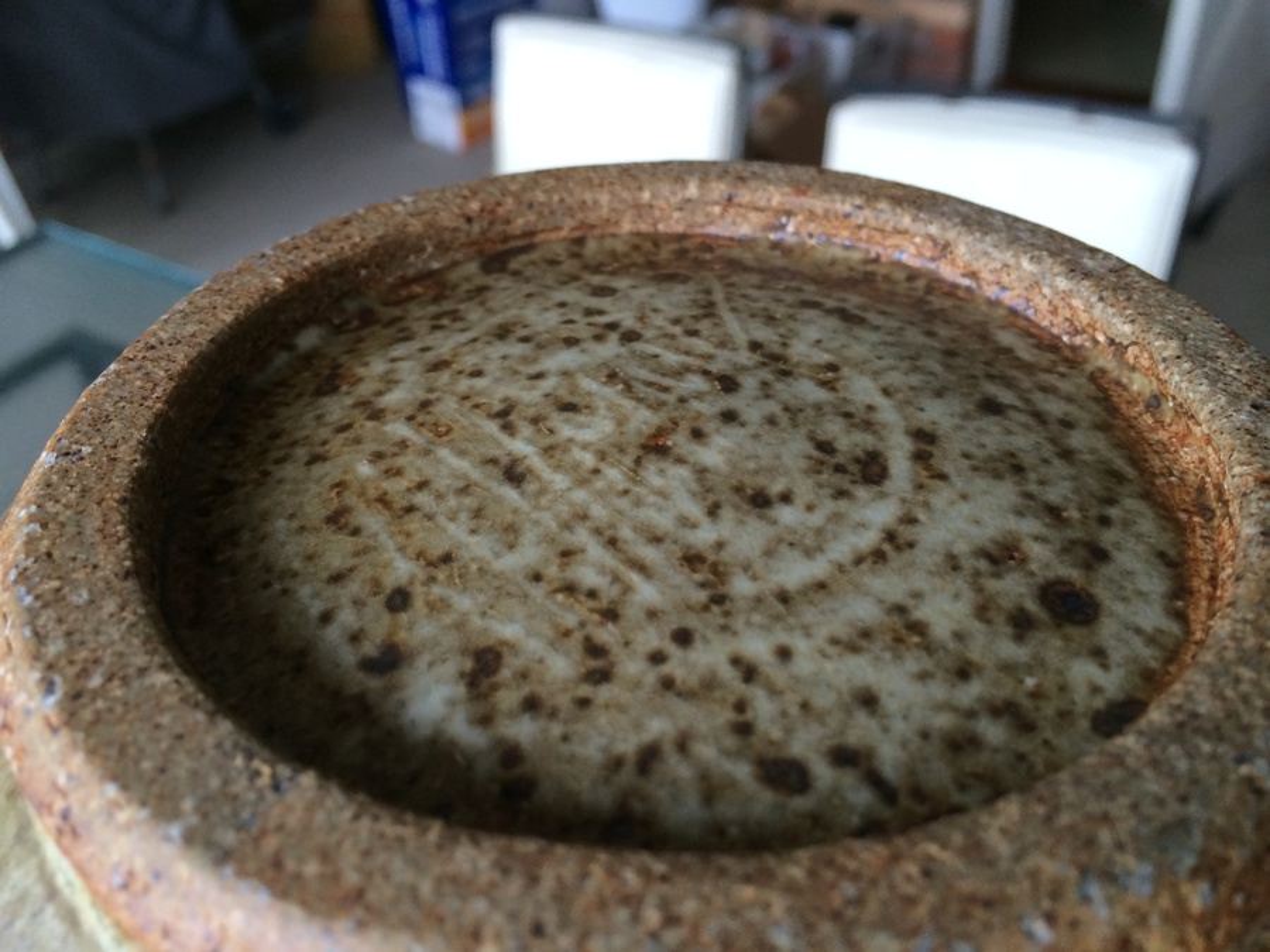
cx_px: 635
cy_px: 476
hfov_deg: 60.0
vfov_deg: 46.8
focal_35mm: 30
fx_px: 1101
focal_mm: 4.12
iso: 100
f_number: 2.2
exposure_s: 1/30
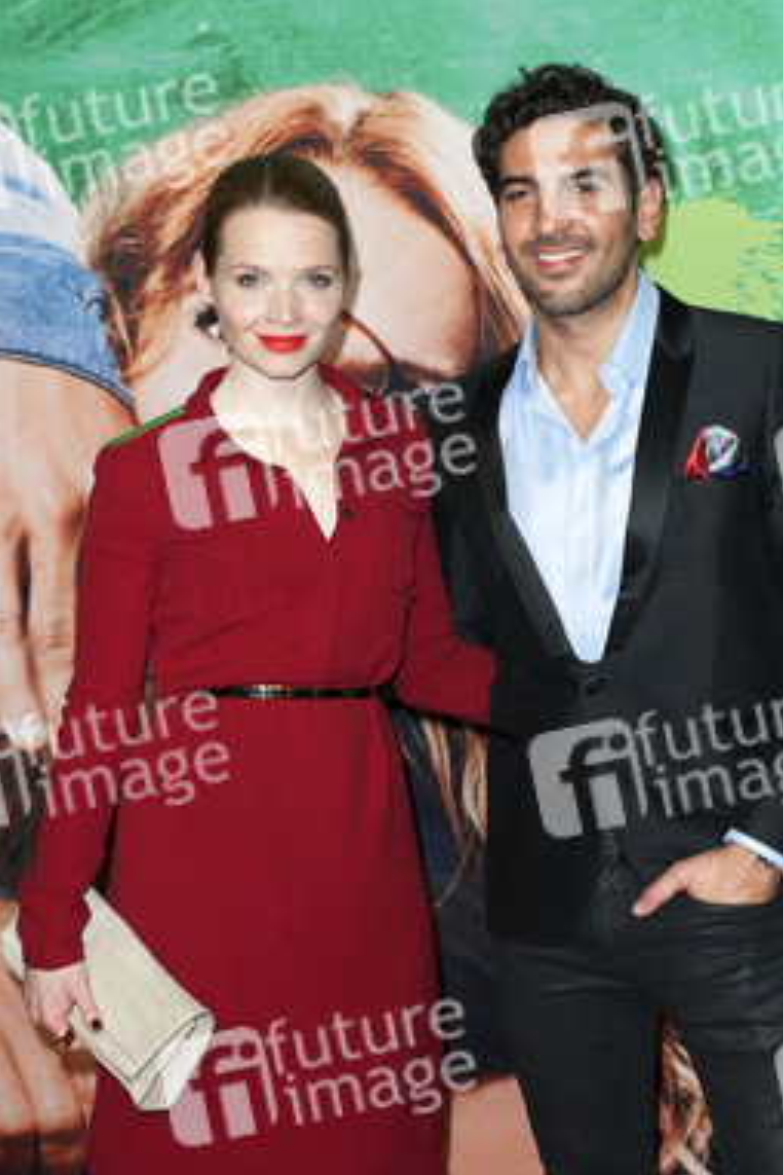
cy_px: 611
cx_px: 408
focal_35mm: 84
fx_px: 2740
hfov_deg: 16.3
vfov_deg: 24.2
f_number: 5.6
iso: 800
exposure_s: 1/250
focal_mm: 80
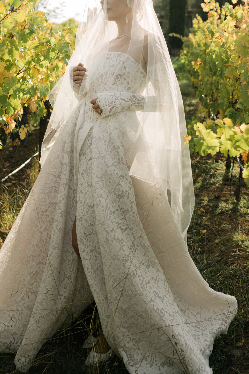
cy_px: 138
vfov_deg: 40.8
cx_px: 107
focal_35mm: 48
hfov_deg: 28.0
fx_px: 498
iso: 250
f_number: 4
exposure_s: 1/1600
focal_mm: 35
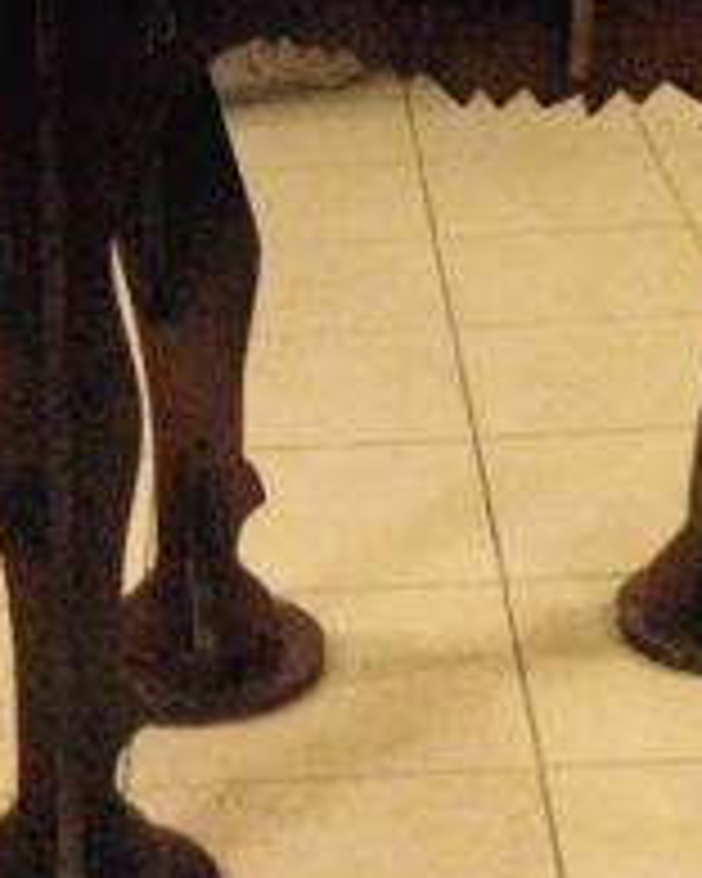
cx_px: 436
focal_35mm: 110
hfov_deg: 14.0
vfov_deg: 16.1
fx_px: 2857
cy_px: -423
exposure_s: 1/15
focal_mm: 4.12
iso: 500
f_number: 2.4
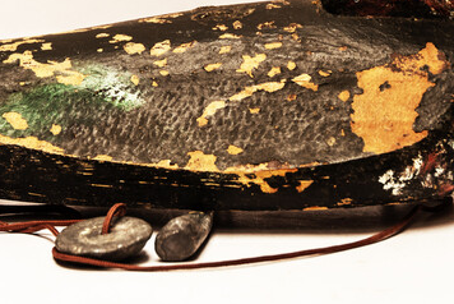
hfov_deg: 15.2
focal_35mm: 135
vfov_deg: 10.1
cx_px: 209
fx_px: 1704
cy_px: 17
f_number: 4.2
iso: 100
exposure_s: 1/10
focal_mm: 40
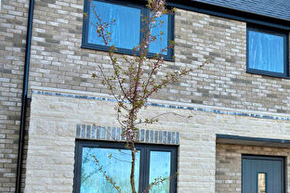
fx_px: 451
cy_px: 153
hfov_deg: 33.2
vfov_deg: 23.8
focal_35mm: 56
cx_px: 276
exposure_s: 1/844
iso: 100
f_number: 1.78
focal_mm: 6.76
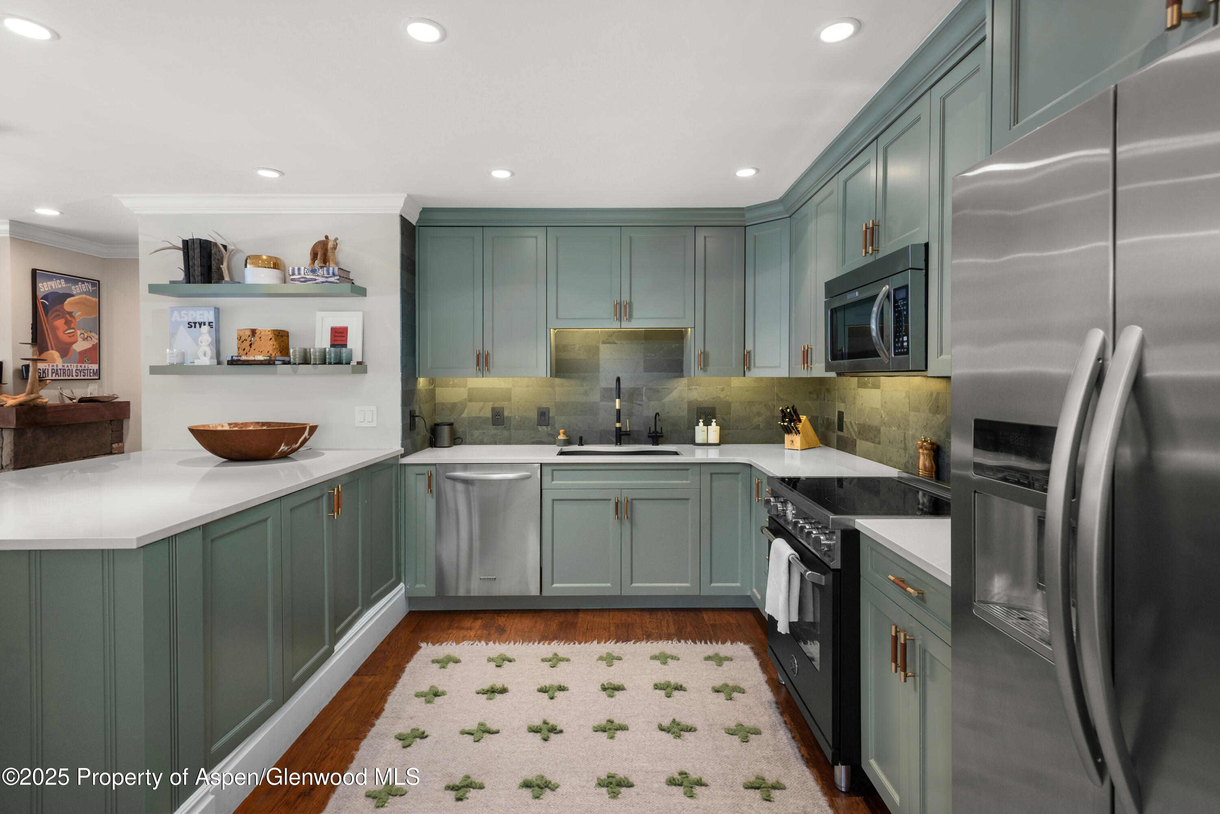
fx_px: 576
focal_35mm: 17
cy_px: 407
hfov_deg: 93.3
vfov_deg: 70.5
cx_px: 610
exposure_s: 6
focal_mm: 17
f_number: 7.1
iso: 100
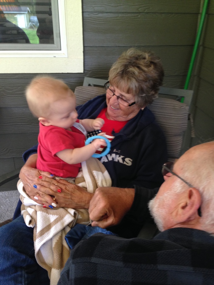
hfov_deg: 42.9
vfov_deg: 55.4
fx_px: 272
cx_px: 107
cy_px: 142
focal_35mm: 33
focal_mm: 4.12
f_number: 2.4
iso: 125
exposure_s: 1/20
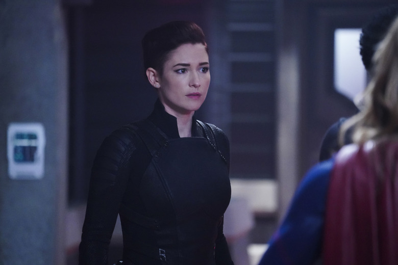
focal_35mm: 200
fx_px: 2211
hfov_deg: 10.3
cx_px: 199
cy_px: 132
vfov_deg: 6.9
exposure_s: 1/100
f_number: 4
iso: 10000
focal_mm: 200
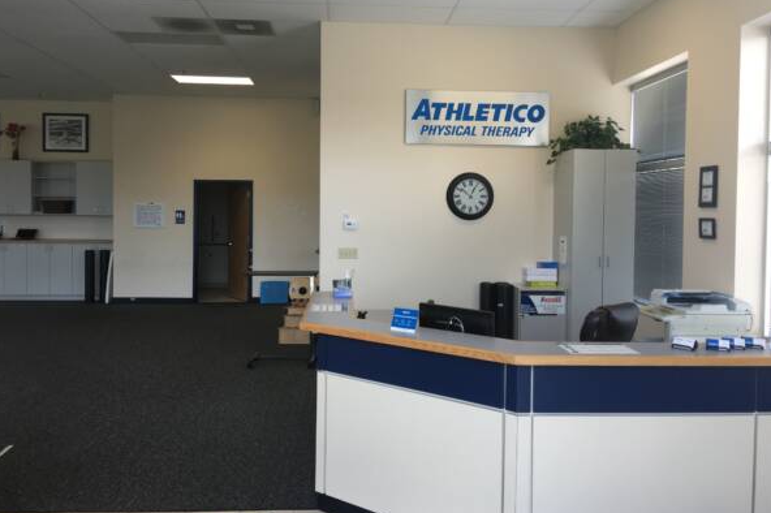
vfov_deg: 42.3
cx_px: 391
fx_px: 664
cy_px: 241
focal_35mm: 31
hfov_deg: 60.3
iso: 32
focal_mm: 4.15
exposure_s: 1/60
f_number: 2.2
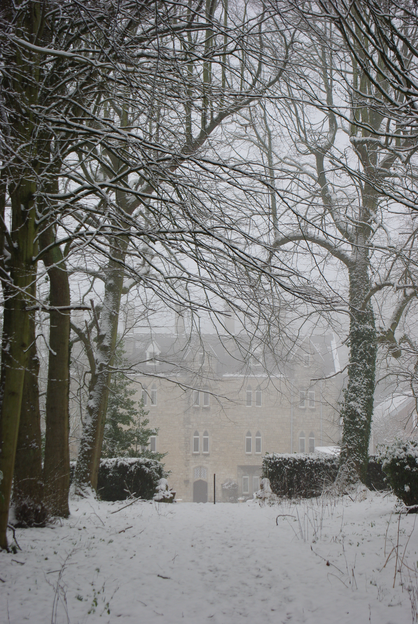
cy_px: 312
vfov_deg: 30.0
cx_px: 209
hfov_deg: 20.4
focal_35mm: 67
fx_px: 1164
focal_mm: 45
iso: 100
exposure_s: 1/90
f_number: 5.6
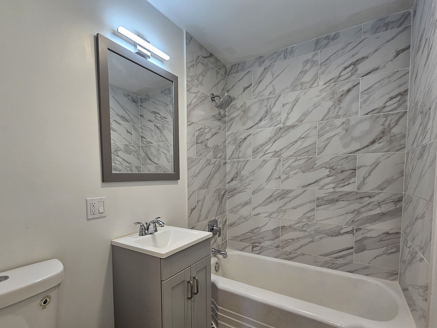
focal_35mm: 16
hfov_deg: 94.2
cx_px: 199
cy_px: 188
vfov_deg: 77.7
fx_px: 202
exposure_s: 1/60
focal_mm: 2.2
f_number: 2.2
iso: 100
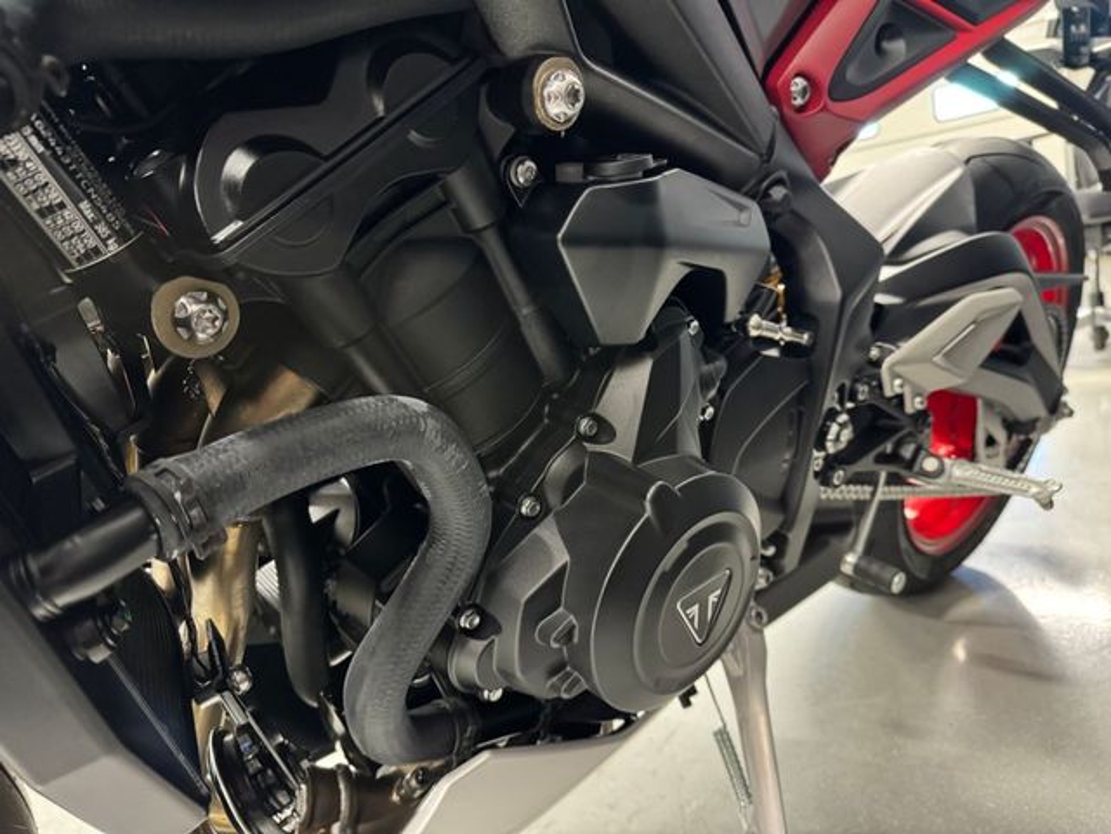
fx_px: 770
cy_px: 417
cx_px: 556
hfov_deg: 71.6
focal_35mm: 24
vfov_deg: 56.8
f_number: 1.78
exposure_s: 1/25
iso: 800
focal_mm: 6.76
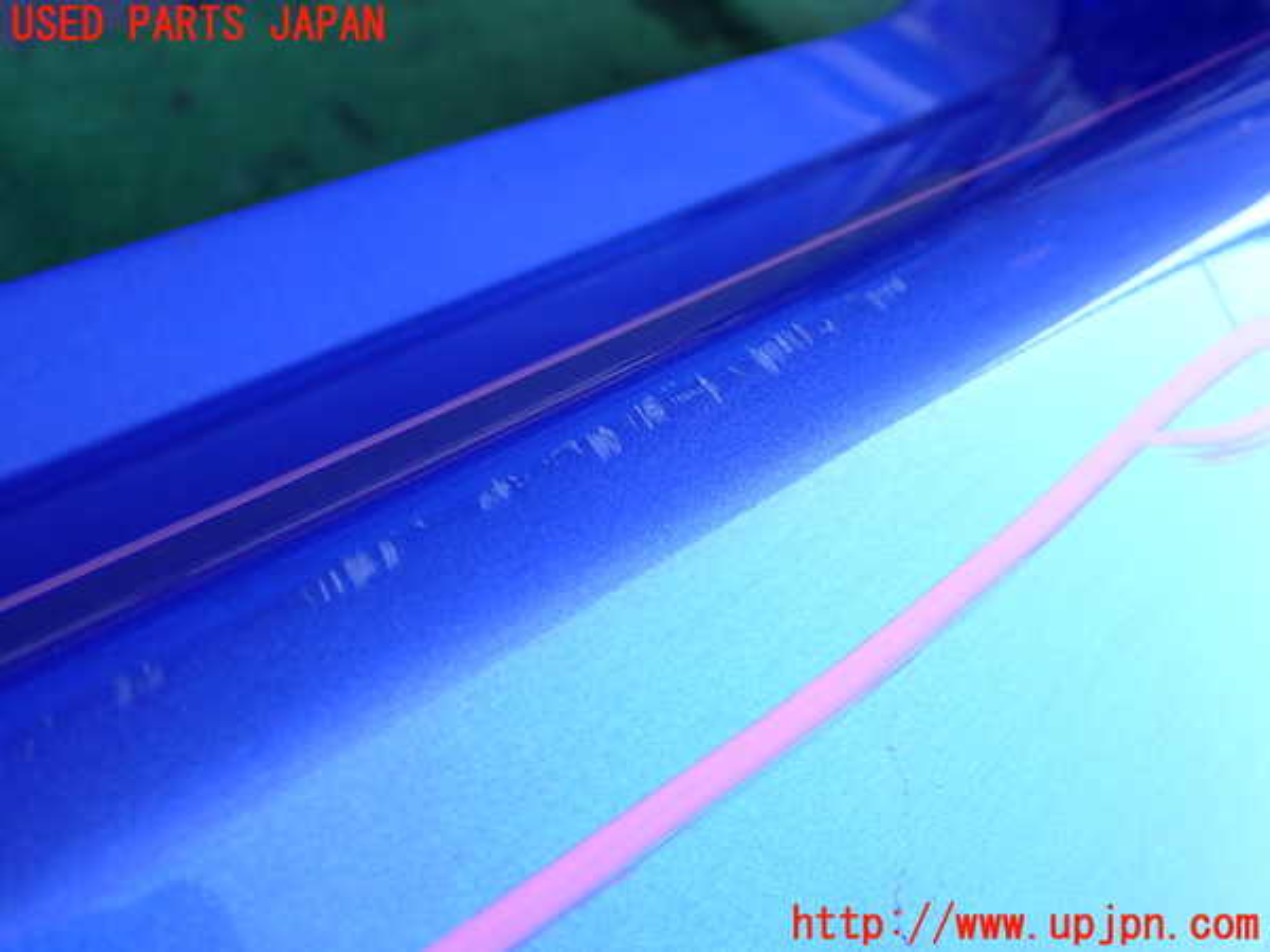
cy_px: 476
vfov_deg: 35.1
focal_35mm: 41
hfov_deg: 45.8
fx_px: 1504
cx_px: 635
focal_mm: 7.31
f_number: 2.8
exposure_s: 1/125
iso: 160
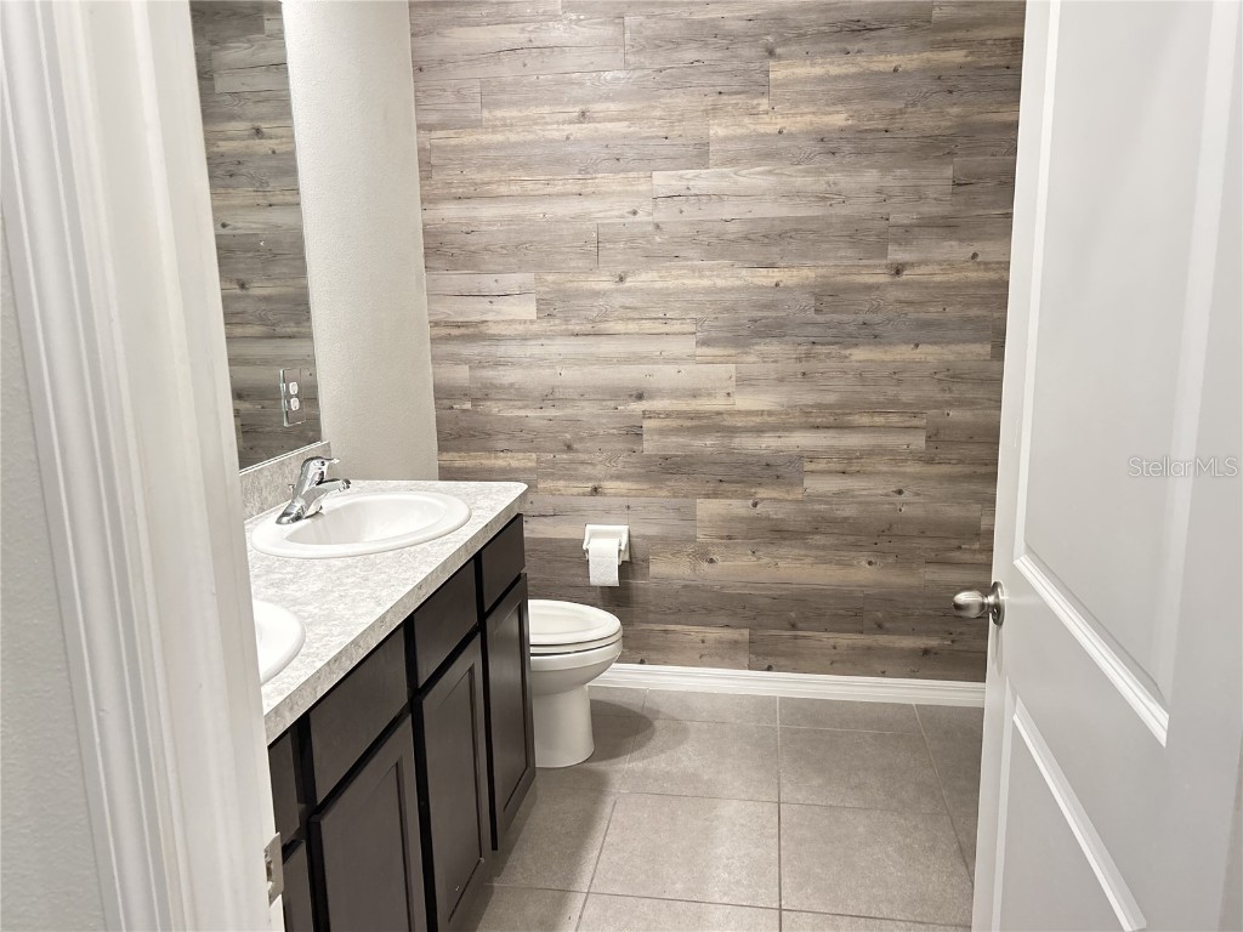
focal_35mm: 26
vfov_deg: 53.1
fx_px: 934
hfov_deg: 67.3
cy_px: 466
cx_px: 622
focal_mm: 5.7
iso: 320
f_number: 1.5
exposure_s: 1/60
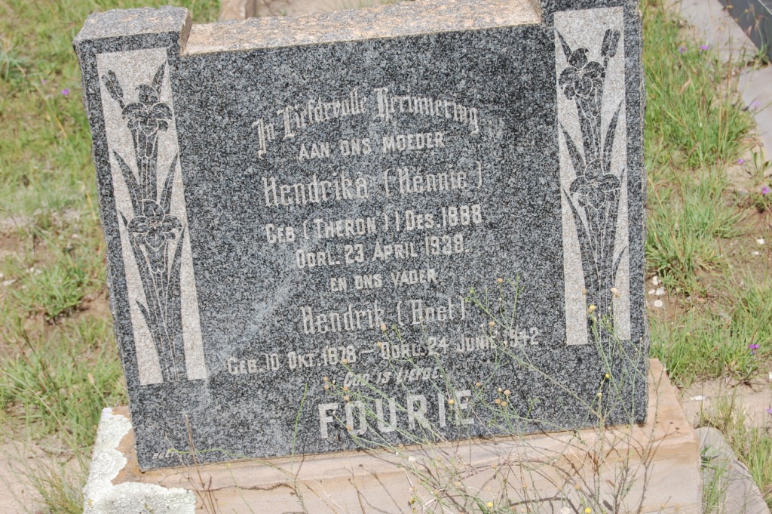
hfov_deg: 24.6
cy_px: 257
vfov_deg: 16.5
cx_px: 386
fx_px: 1768
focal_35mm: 82
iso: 200
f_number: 9
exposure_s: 1/320
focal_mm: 55
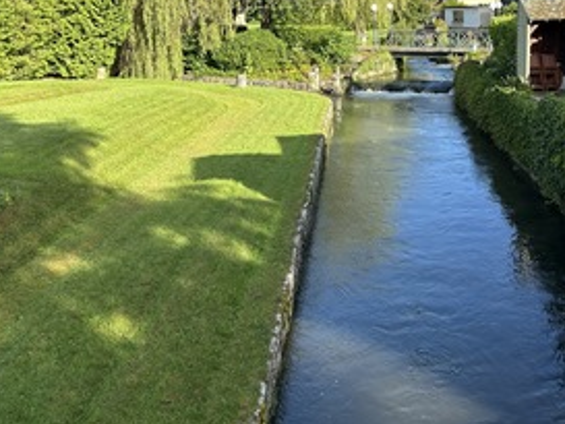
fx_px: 718
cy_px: 92
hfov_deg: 42.2
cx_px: 389
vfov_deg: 32.1
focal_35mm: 44
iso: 80
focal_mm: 6.86
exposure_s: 1/1988
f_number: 1.78
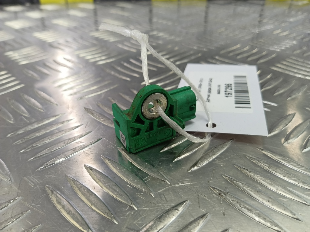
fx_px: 206
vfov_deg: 58.9
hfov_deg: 73.9
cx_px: 155
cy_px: 116
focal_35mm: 23
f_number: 1.6
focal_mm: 4.11
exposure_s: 1/50
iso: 110
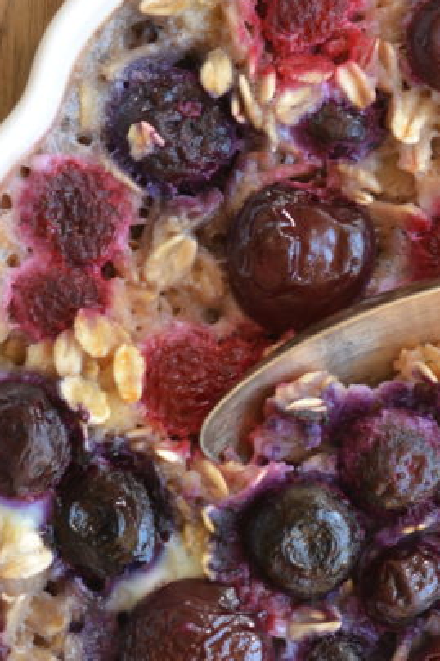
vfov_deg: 5.2
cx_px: 290
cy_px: 399
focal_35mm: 399
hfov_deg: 3.4
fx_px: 7326
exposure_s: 1/20
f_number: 8
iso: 200
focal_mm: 105
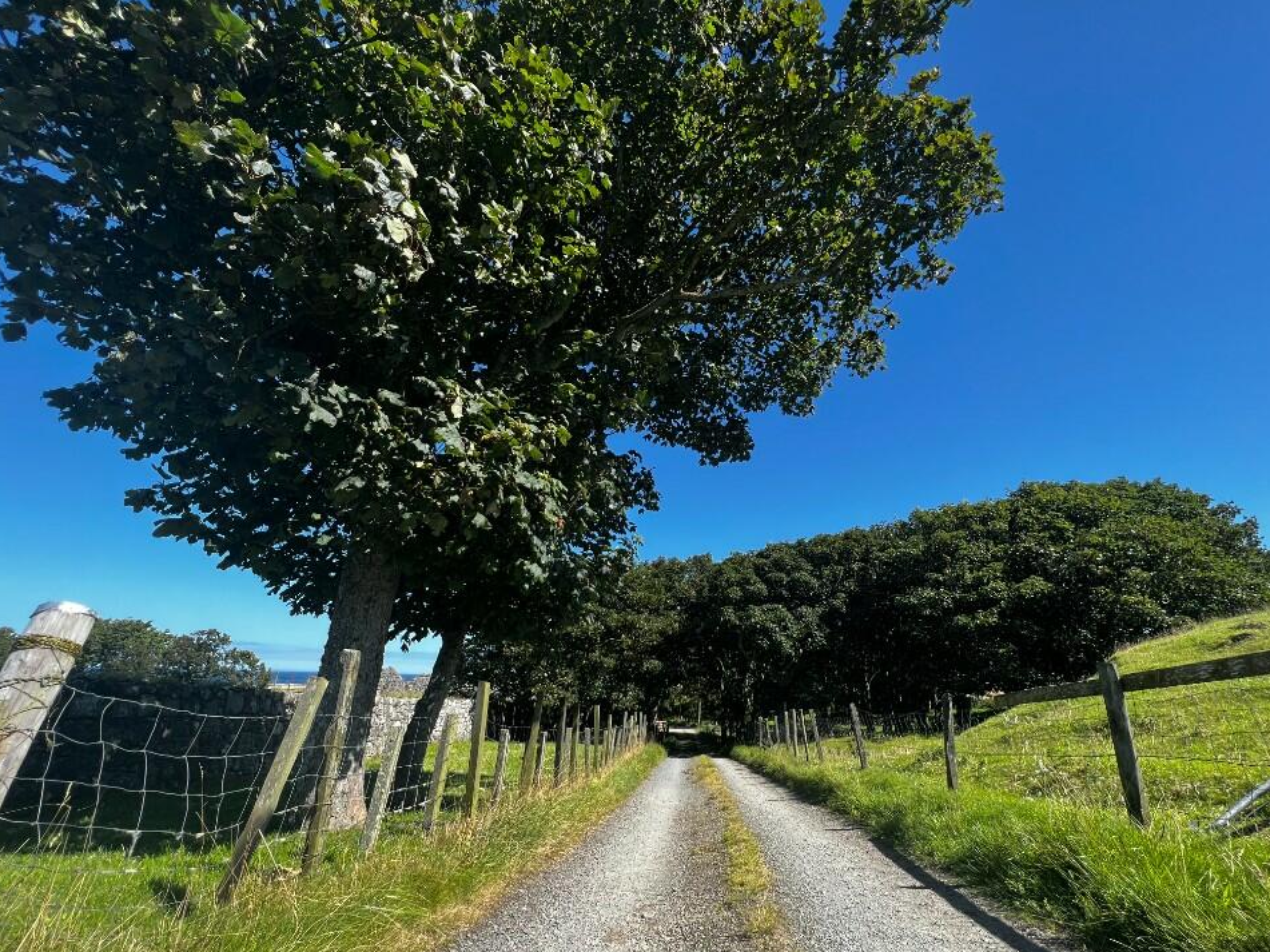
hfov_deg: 102.0
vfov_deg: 85.6
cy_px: 490
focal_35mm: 14
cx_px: 658
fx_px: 514
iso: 32
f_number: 1.8
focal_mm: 1.57
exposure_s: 1/630
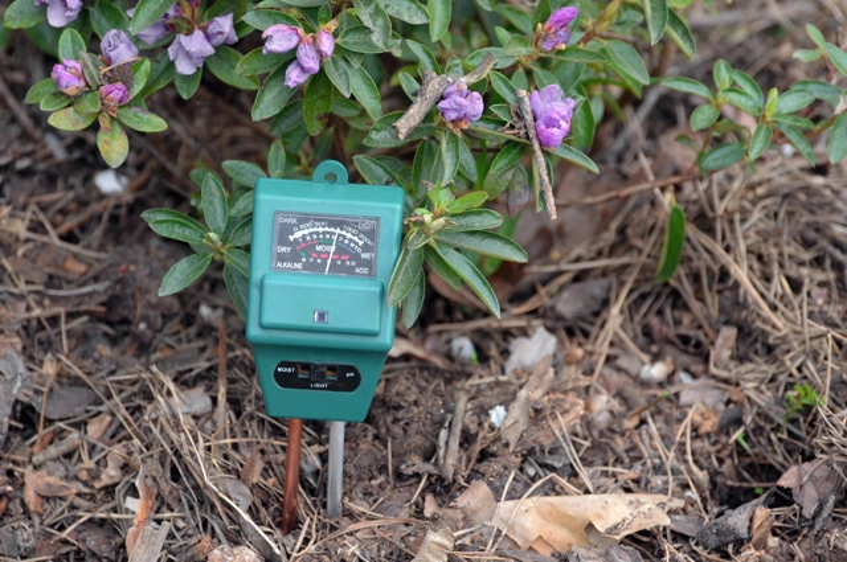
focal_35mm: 255
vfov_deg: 5.4
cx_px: 424
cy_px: 281
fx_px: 5992
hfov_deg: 8.1
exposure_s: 1/250
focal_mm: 170
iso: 800
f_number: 5
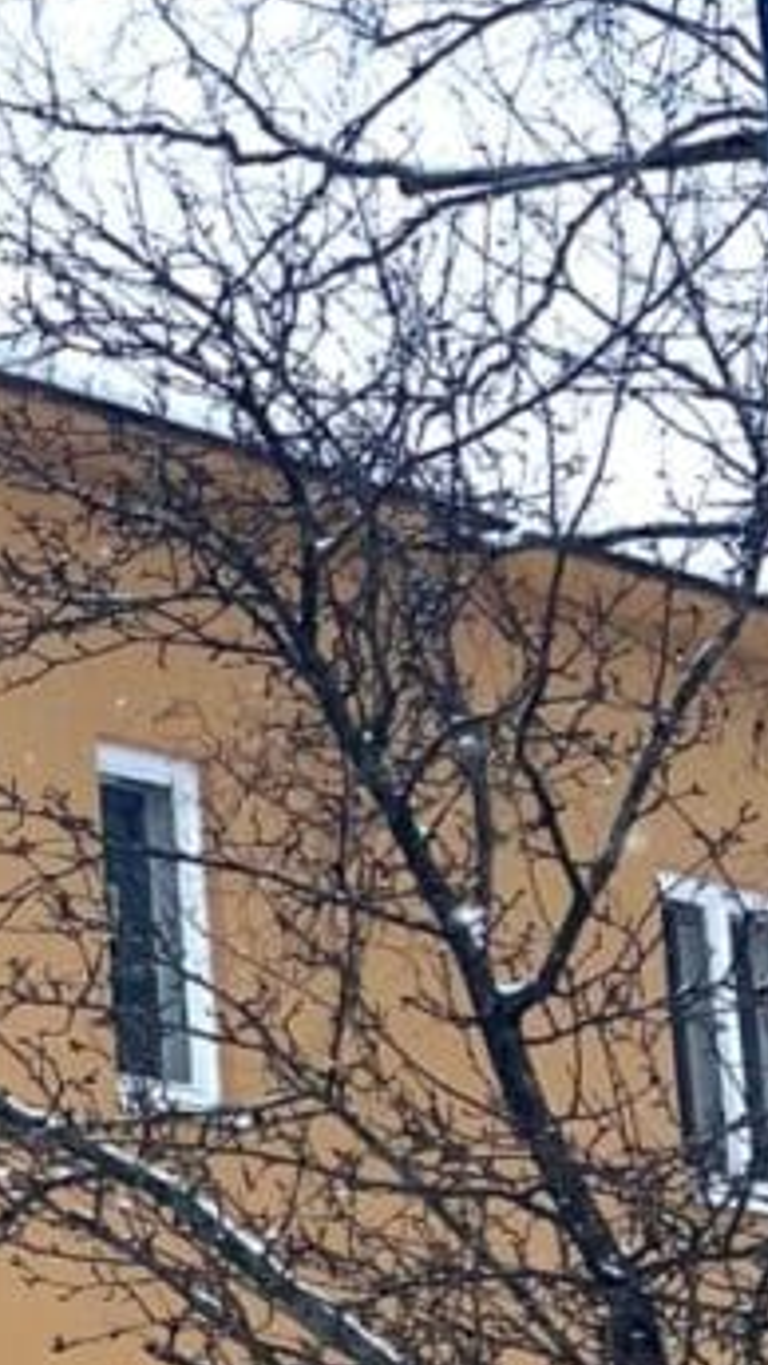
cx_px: -1223
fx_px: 4563
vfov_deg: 17.0
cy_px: 764
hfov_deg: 8.6
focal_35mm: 126
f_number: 1.5
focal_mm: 5.7
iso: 50
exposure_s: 1/820
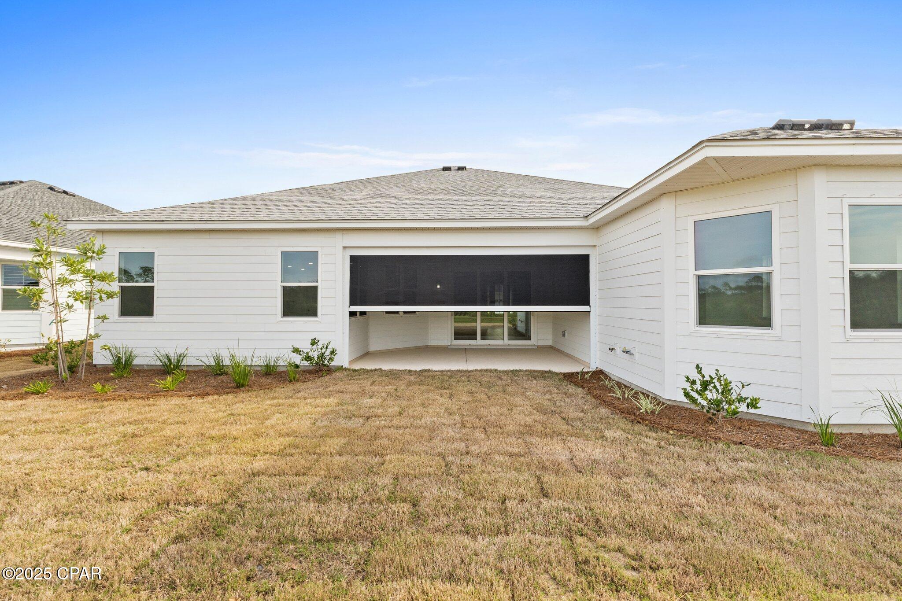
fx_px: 376
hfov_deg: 100.4
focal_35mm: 15
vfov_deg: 77.3
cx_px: 451
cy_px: 300
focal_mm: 10
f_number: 8
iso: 320
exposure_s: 1/60
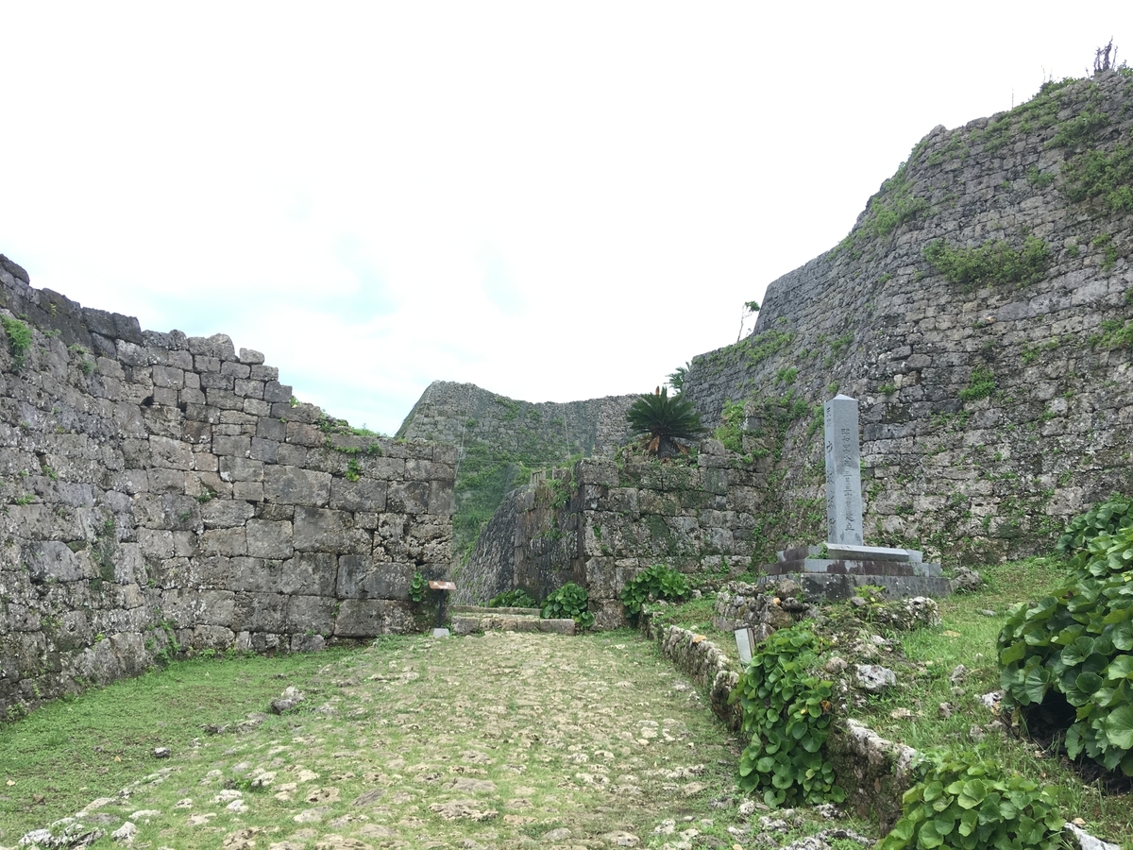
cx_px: 566
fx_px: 949
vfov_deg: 48.2
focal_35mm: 29
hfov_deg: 61.7
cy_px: 425
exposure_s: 1/356
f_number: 2.2
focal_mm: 4.15
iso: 25
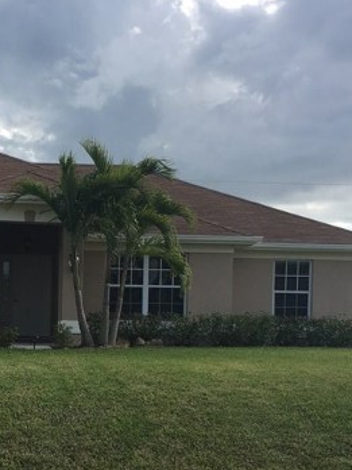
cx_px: 11
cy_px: 342
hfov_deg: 22.2
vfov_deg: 29.9
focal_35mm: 64
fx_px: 868
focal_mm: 4.15
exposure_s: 1/927
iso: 25
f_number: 2.2
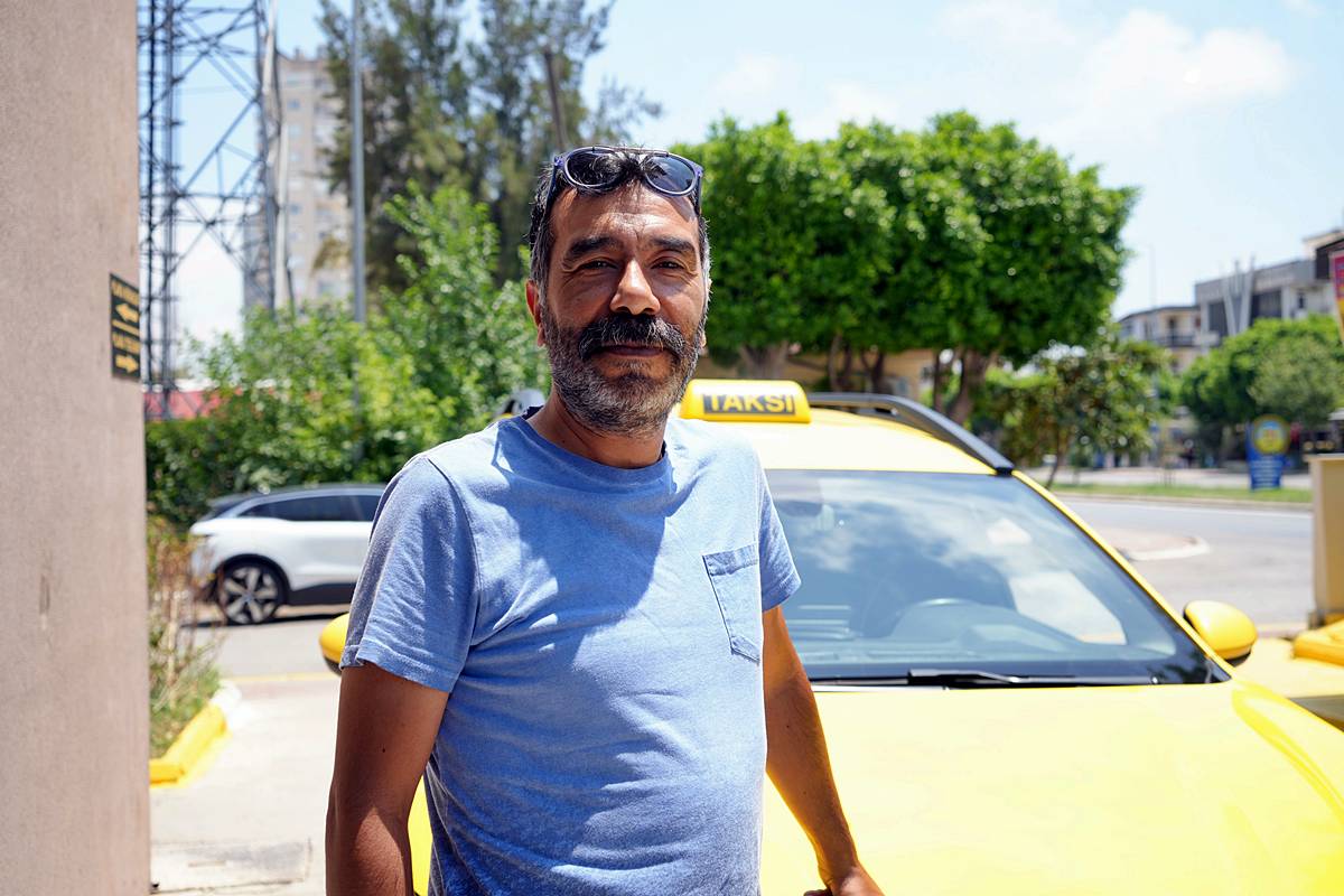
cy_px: 448
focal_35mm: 38
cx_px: 672
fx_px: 1419
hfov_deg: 50.7
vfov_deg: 35.1
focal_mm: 38
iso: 100
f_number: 4.5
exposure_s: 1/400
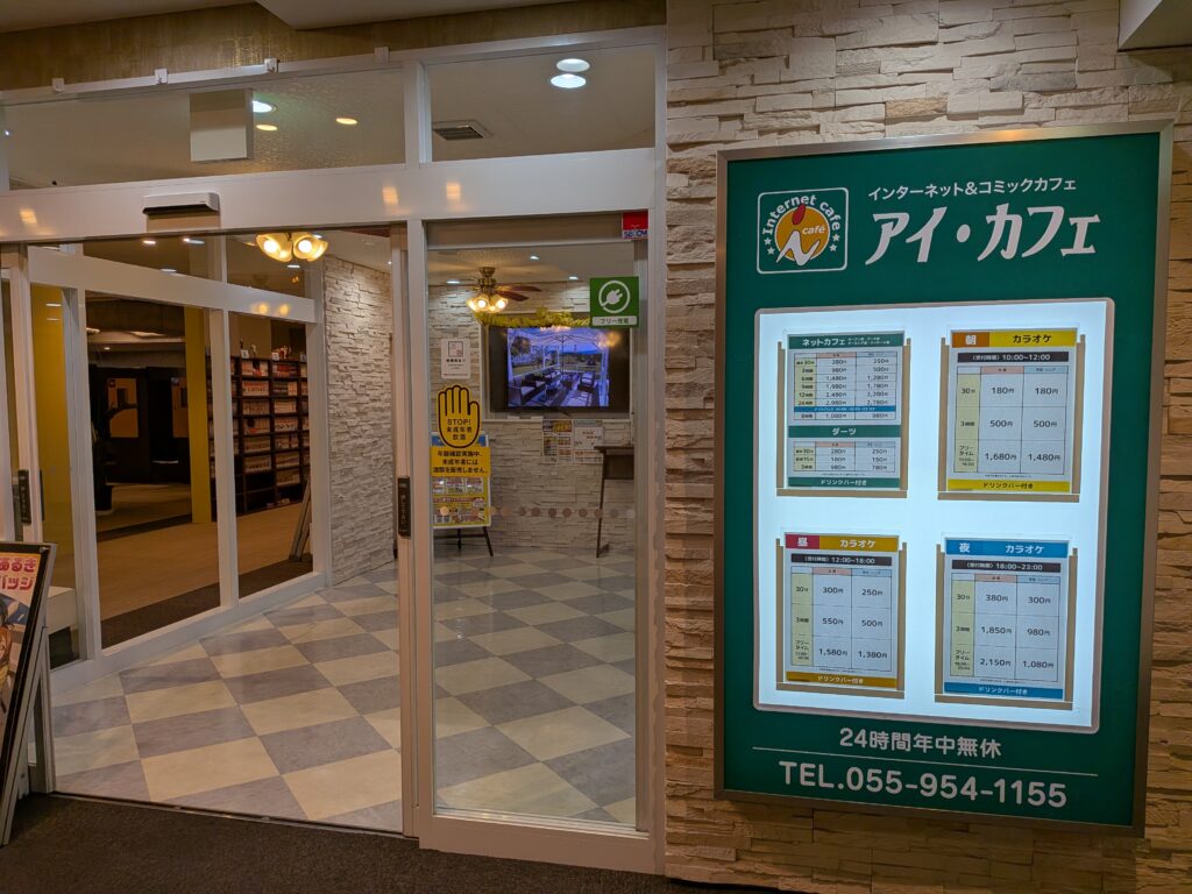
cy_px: 447
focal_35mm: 24
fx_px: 826
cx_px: 596
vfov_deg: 56.8
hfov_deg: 71.6
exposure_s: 1/137
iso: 24
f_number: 1.7
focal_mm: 4.53
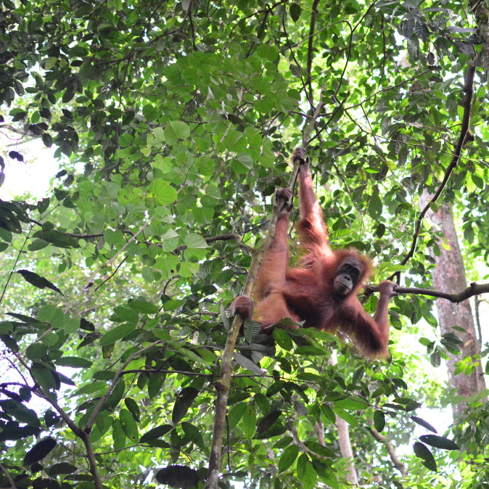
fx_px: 1081
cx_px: 330
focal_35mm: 68
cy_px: 244
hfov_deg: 25.3
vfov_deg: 25.5
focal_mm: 35
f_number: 2.5
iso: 4000
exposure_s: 1/800
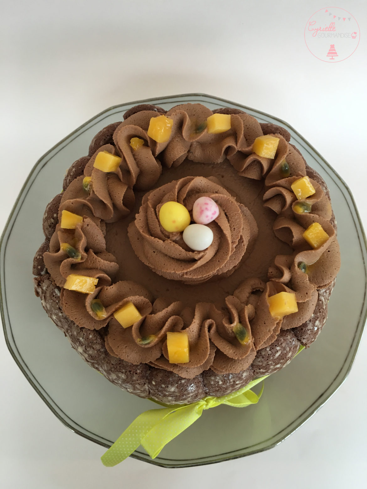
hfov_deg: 48.2
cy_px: 244
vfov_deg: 61.7
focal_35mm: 29
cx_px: 184
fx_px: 410
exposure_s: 1/33
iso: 64
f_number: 2.2
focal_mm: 4.15
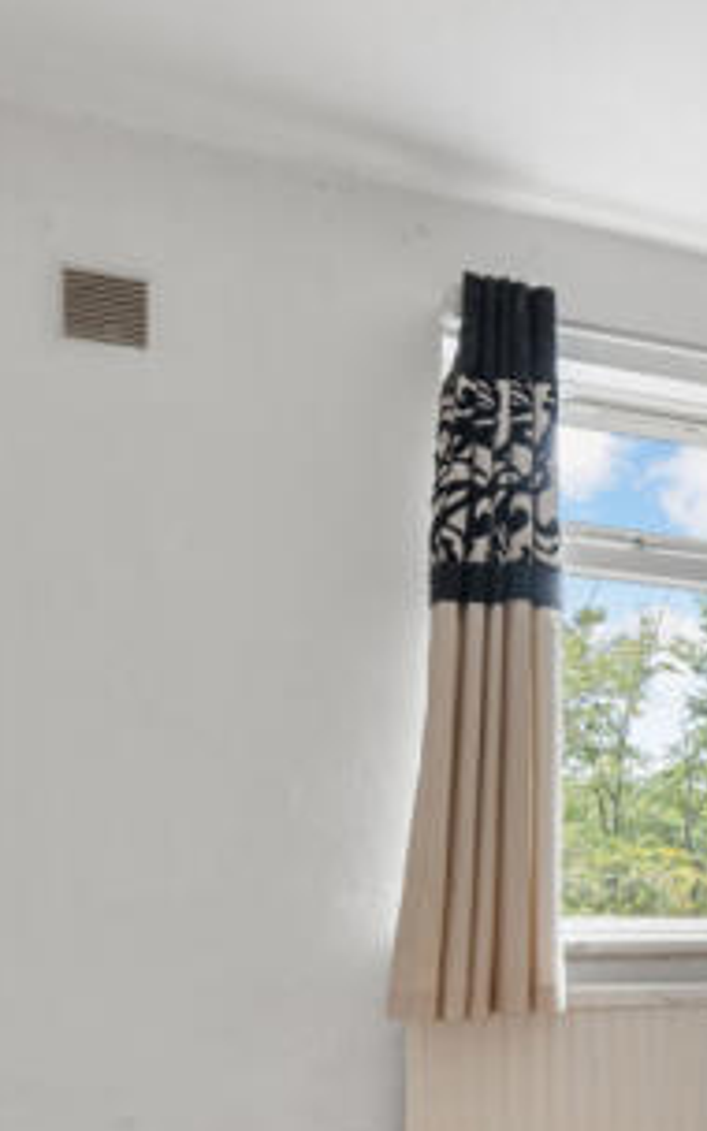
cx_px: 1206
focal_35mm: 48
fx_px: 1480
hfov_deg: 20.5
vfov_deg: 39.9
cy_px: 925
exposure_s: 1.3
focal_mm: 14
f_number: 16
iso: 200
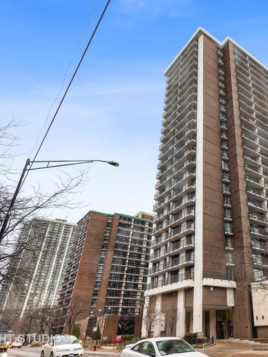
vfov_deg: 69.4
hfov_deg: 50.8
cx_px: 222
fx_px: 258
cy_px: 175
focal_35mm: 25
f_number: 8
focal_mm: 17
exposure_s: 1/25
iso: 200
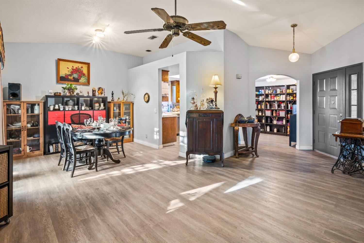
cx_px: 182
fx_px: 172
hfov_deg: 93.3
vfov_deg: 70.4
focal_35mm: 17
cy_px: 122
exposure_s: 5
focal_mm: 17
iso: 100
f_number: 8
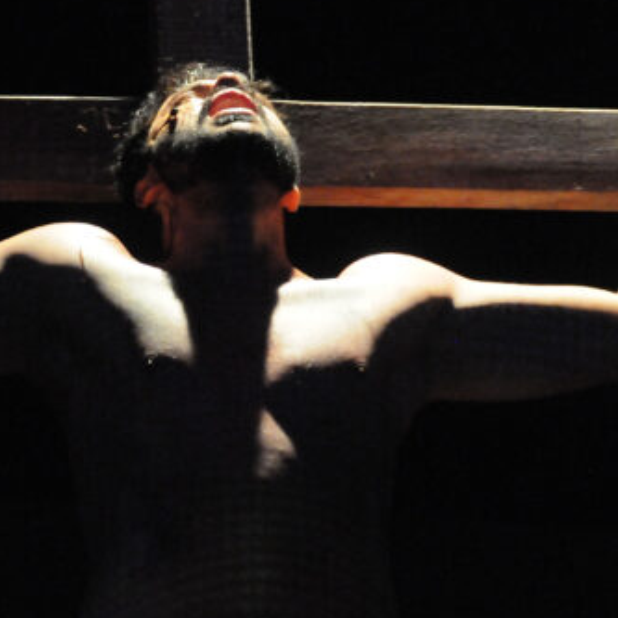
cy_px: 193
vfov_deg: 6.0
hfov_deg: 6.0
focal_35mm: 294
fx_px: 5938
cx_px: 217
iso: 5000
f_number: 5.6
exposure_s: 1/160
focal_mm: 100
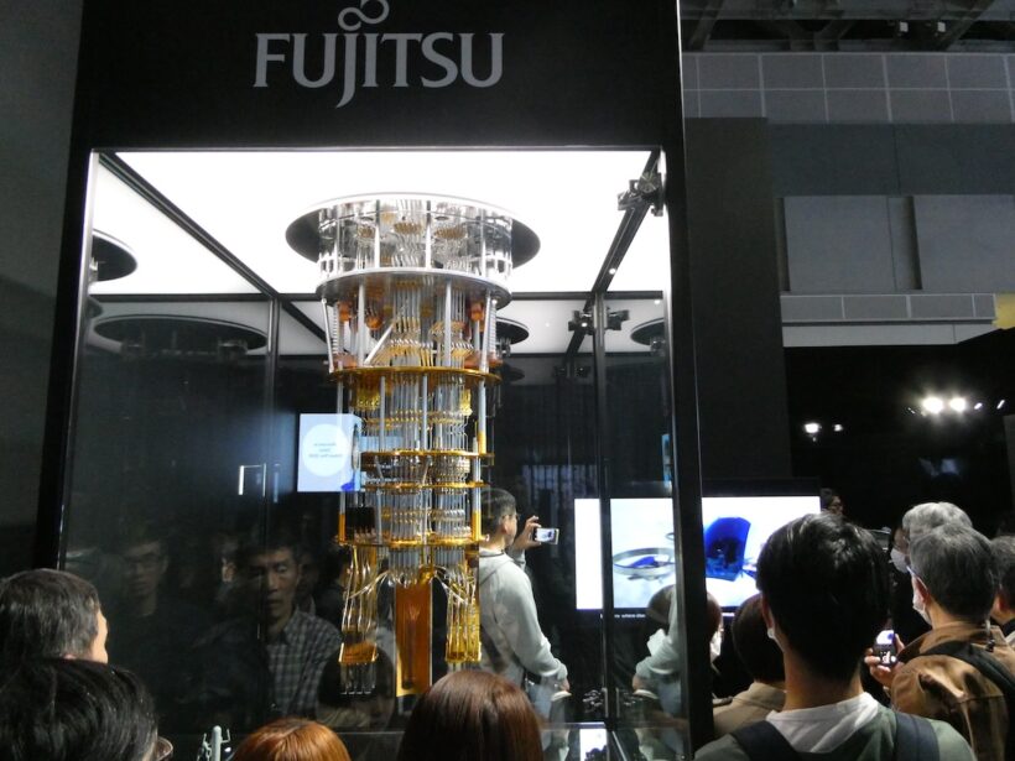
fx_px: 704
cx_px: 508
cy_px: 380
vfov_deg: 56.8
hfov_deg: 71.6
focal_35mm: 24
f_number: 3.3
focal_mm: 4.3
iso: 1000
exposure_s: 1/60
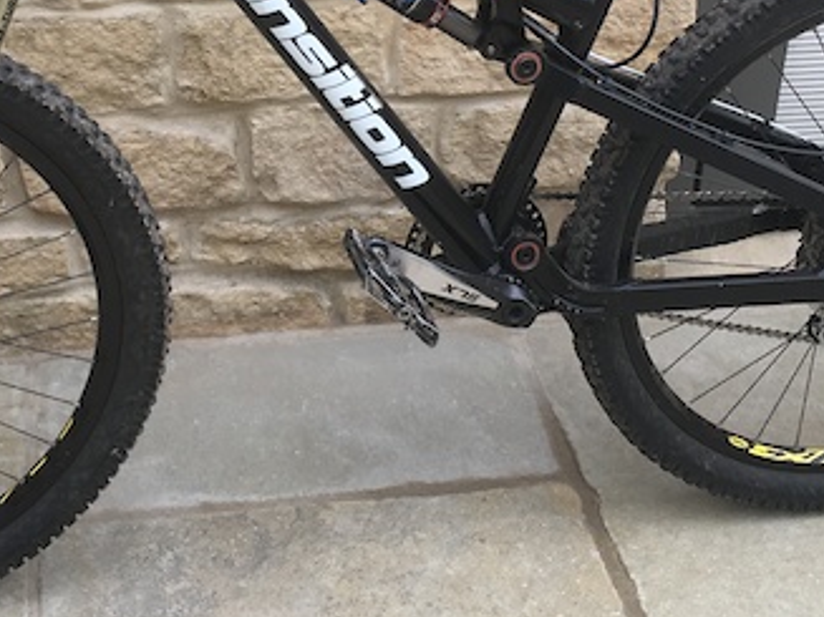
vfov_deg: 20.4
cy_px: 113
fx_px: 1689
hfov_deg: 27.3
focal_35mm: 71
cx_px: 295
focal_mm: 4.15
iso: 25
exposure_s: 1/100
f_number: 2.2
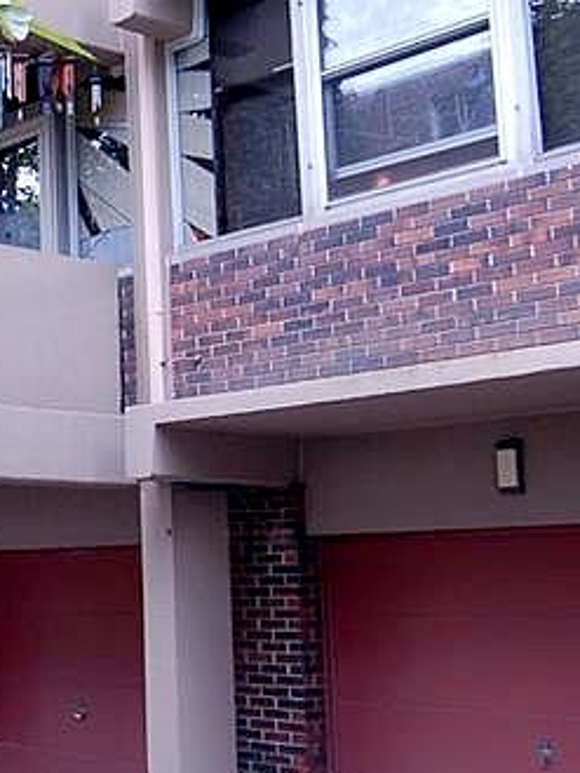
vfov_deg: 30.7
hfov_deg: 21.5
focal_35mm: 63
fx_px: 1407
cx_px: -130
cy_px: 359
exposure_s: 1/80
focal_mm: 18
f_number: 4.5
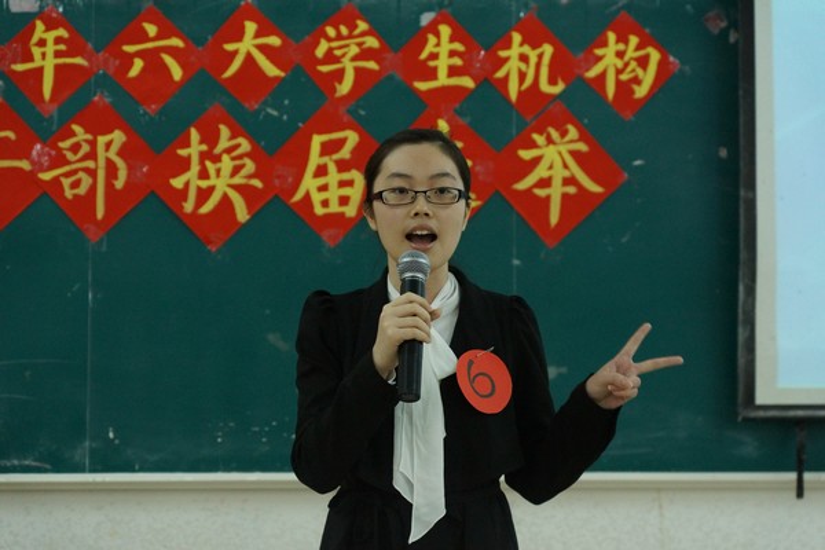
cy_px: 275
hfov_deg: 27.0
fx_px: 1719
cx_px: 412
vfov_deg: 18.2
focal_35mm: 75
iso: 1600
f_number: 3.5
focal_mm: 50
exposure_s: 1/100
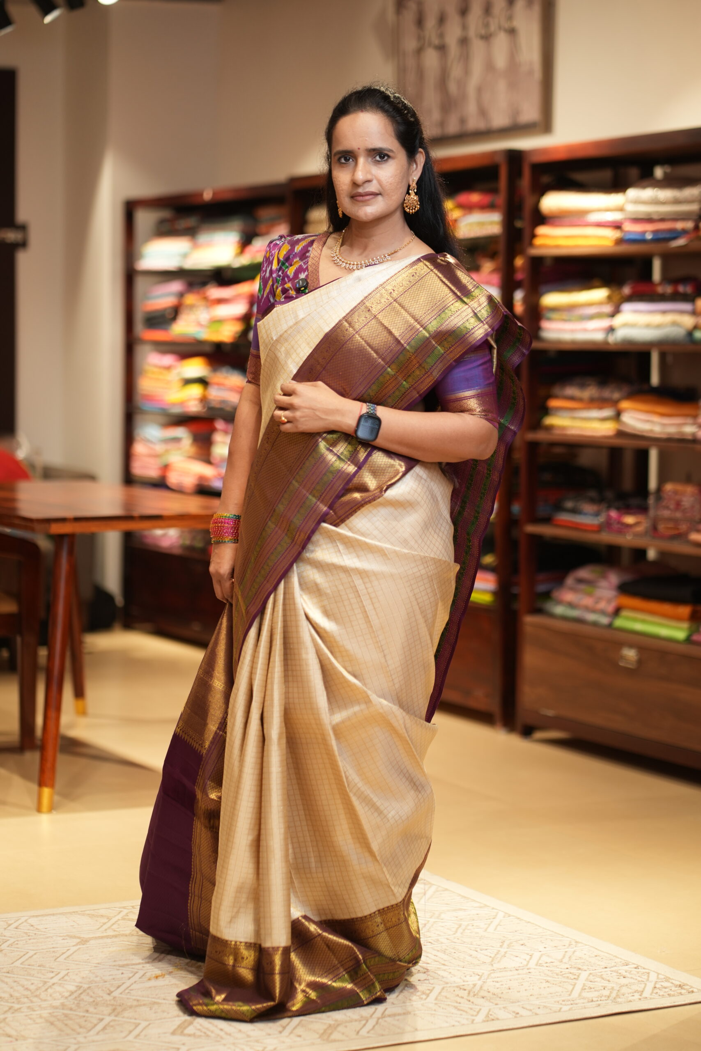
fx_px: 2482
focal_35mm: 85
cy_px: 526
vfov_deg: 23.9
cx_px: 350
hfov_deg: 16.1
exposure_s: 1/160
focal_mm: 85
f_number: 2.2
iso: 400
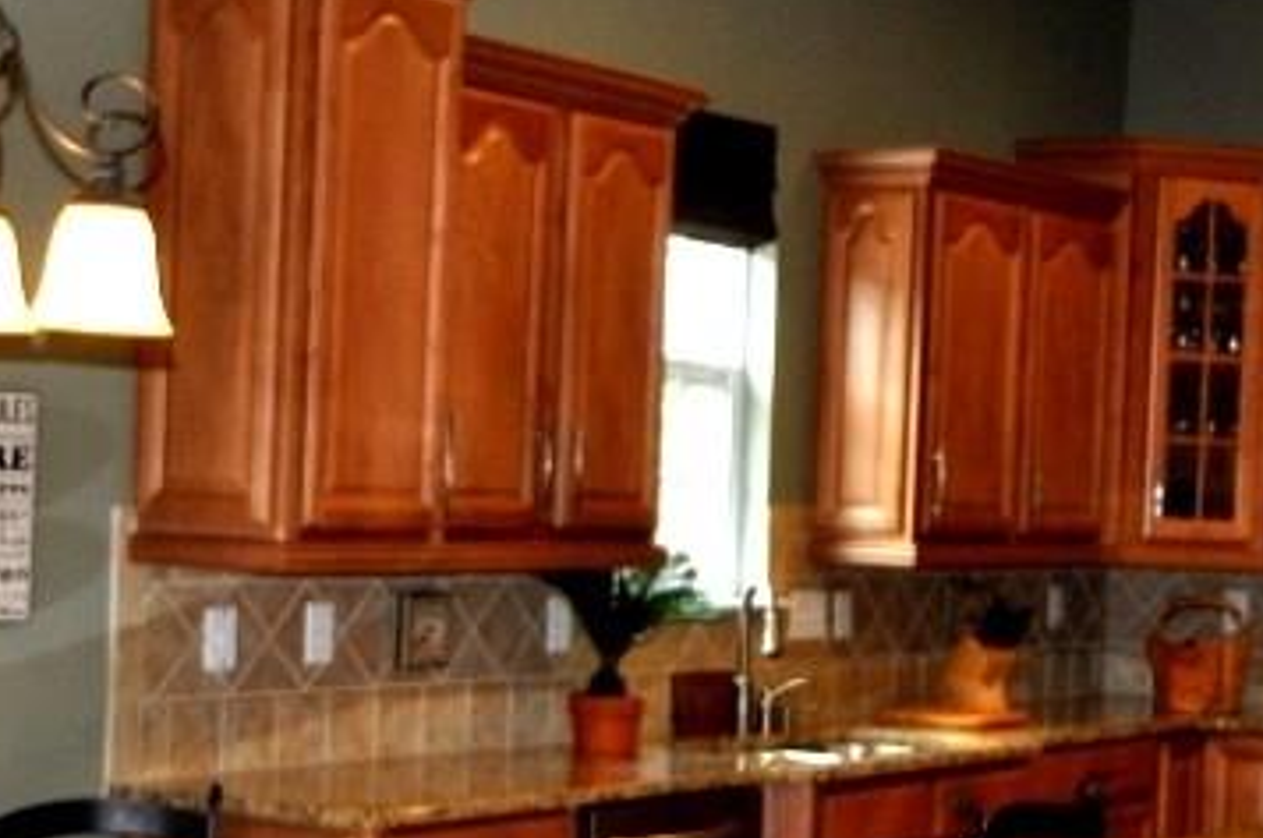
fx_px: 3013
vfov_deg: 15.8
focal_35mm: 86
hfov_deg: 23.4
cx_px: 987
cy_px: 615
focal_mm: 20
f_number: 4
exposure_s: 1/60
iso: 640
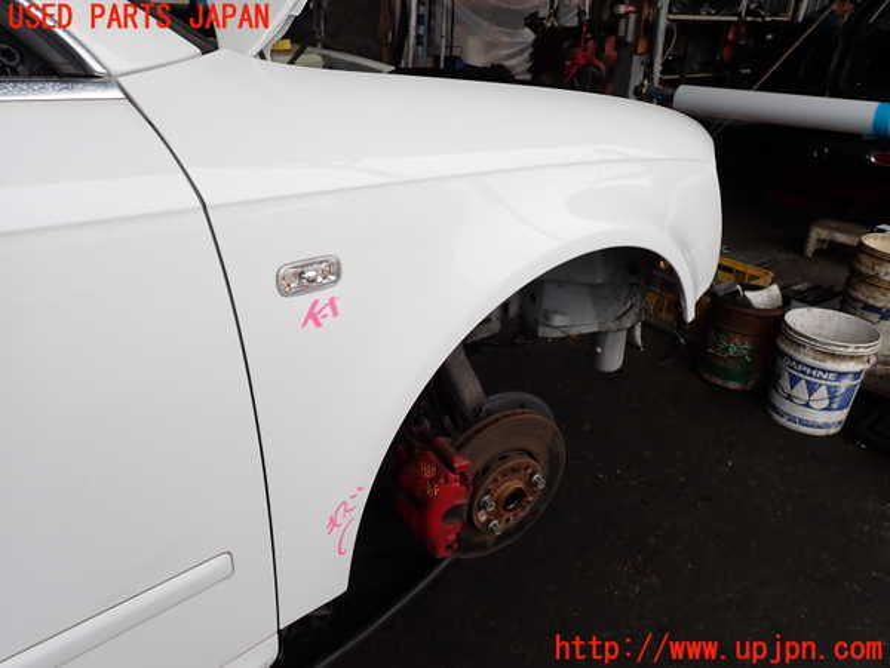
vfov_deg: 54.9
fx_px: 643
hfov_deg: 69.4
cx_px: 445
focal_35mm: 25
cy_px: 334
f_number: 2.8
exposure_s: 1/500
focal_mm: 4.5
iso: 100
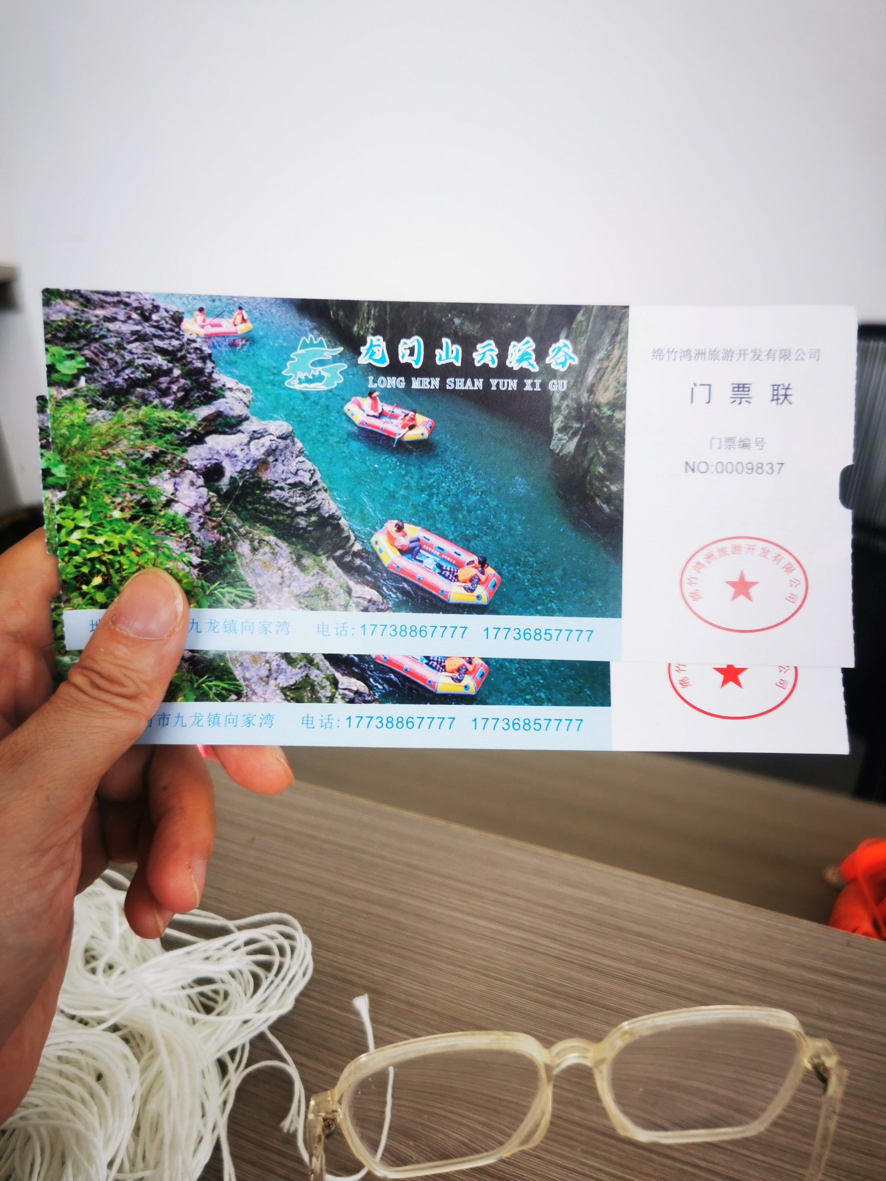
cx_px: 443
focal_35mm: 27
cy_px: 590
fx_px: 921
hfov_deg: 51.4
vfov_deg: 65.3
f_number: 1.6
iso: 50
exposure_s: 1/455
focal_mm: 5.56
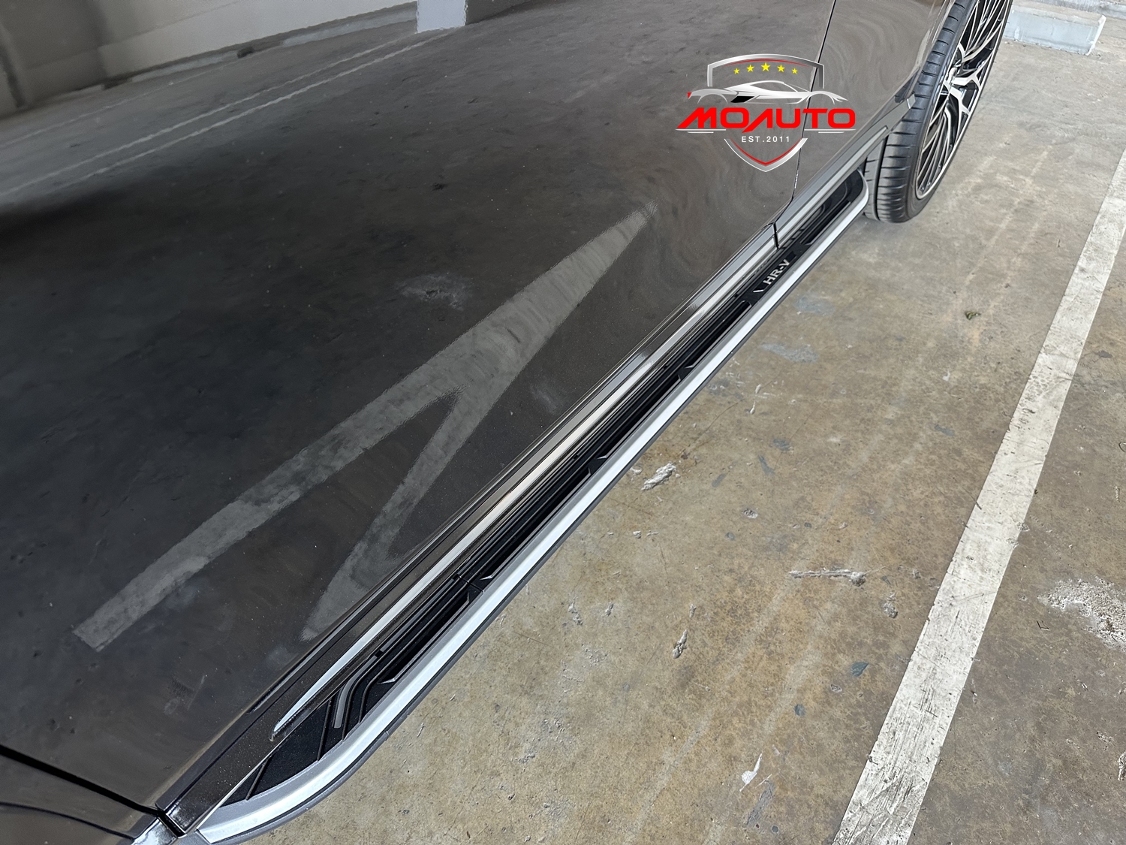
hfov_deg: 71.6
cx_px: 563
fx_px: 781
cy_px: 422
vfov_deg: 56.8
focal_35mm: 24
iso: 200
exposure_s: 1/50
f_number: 1.78
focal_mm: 6.86
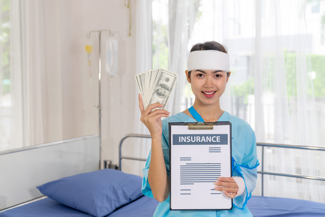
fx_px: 370
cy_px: 108
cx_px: 162
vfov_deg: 32.6
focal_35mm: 41
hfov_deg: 47.4
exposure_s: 1/100
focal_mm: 41
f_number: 2.8
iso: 200
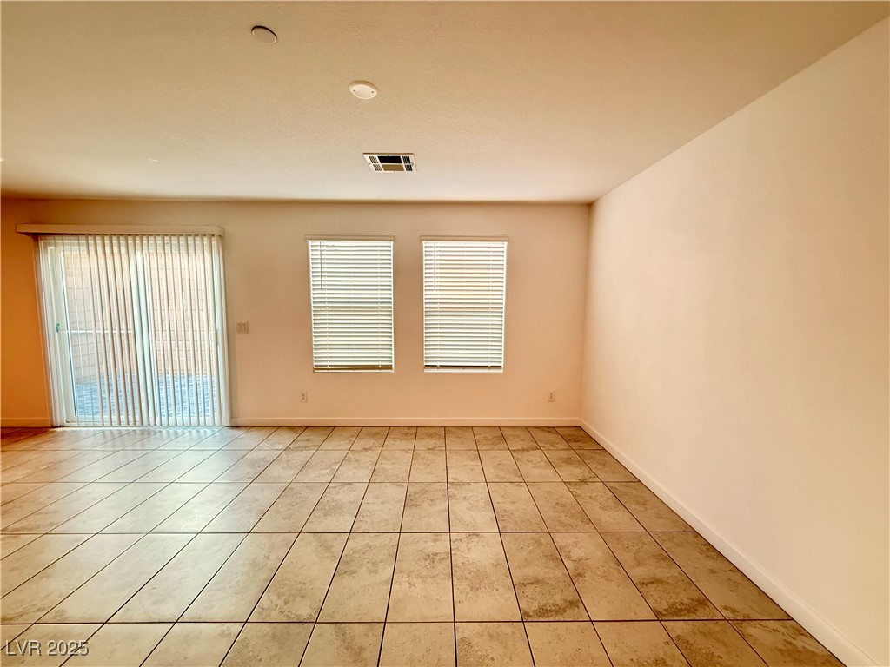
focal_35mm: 14
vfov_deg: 85.7
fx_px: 360
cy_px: 334
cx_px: 445
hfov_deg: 102.1
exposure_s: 1/60
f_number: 2.2
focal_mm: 2.22
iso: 400
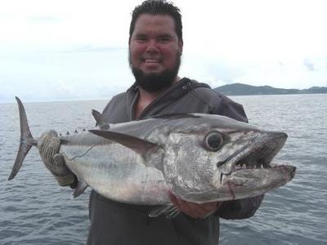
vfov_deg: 37.7
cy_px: 122
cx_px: 164
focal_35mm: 38
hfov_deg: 49.0
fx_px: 359
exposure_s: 1/400
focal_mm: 7.9
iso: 80
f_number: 4
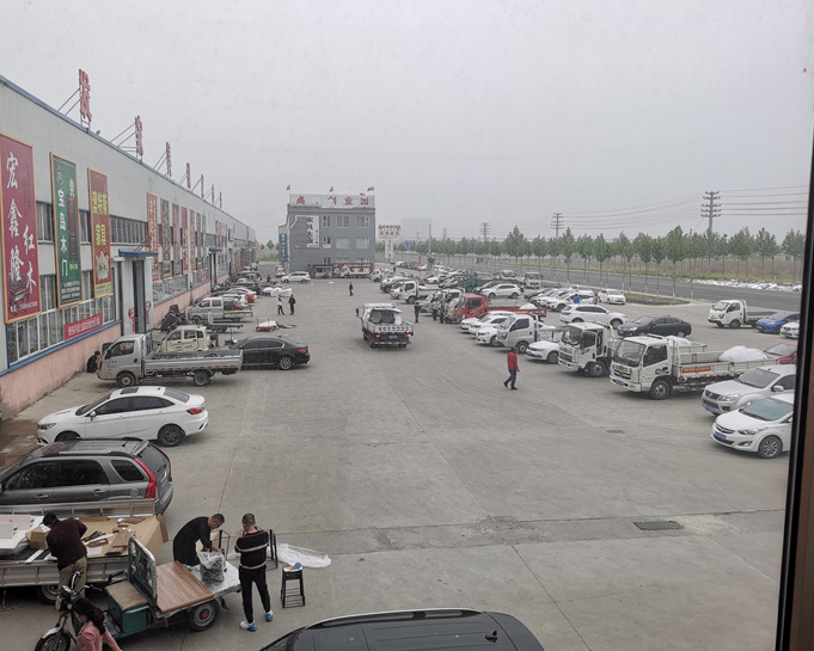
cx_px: 373
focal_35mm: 29
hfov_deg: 60.4
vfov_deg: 50.0
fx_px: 699
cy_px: 323
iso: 50
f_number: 1.6
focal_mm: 5.56
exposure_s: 4
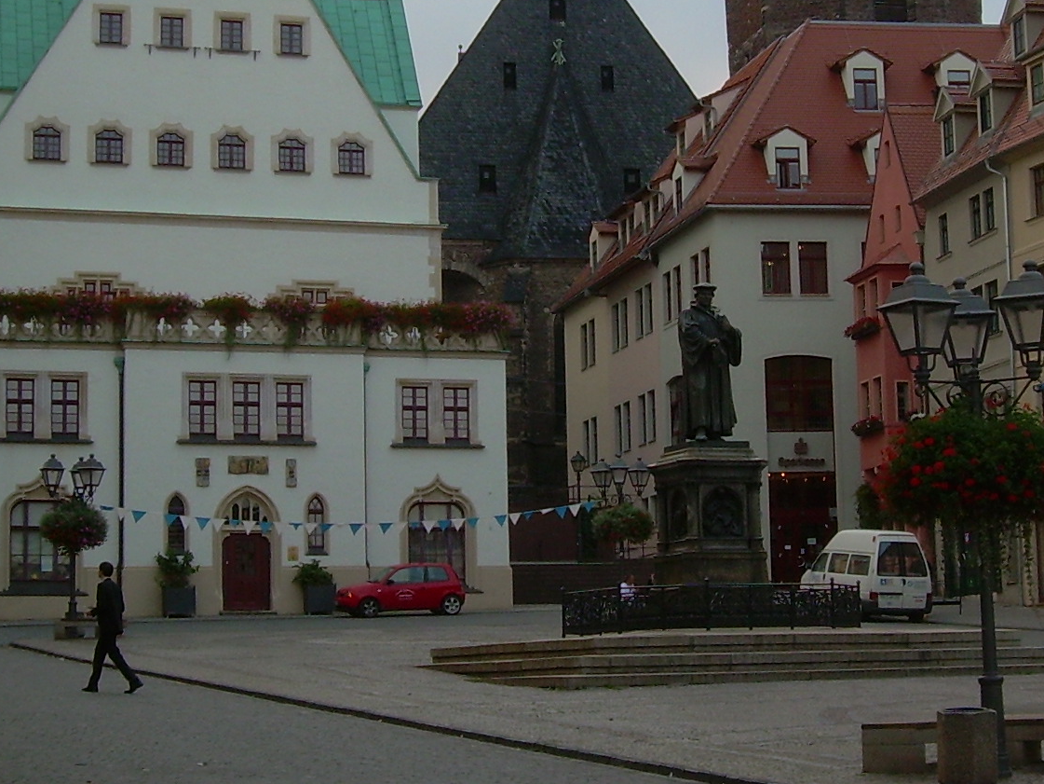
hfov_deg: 25.3
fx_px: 2323
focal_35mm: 77
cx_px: 539
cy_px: 221
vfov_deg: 19.0
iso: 50
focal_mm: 6.3
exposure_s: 1/125
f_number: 2.8
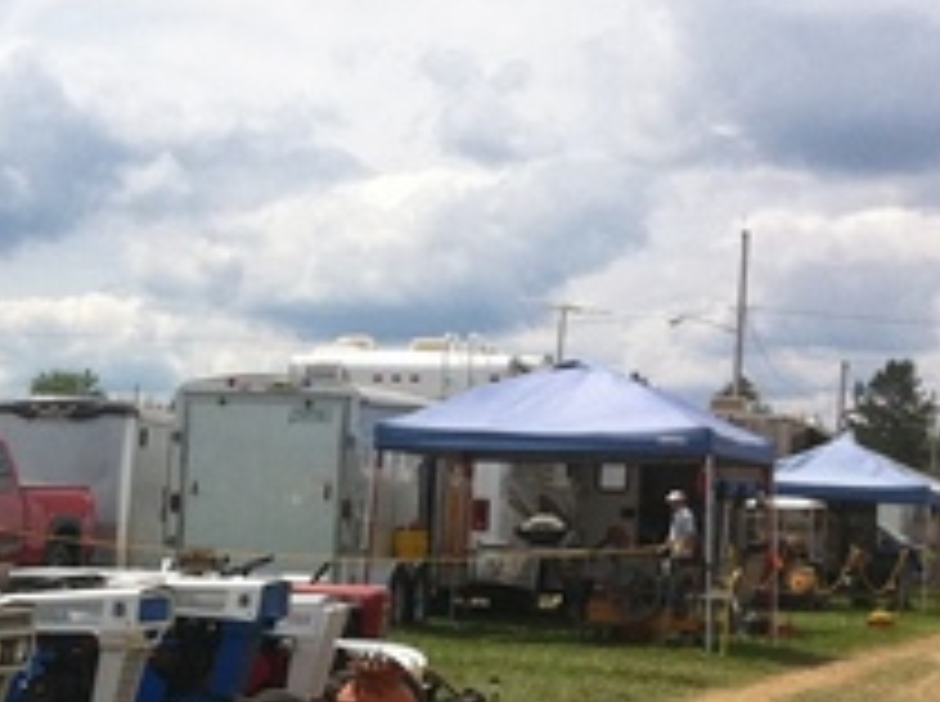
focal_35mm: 107
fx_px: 2901
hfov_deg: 17.5
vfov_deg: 13.6
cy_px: 688
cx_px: -189
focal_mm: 3.85
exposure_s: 1/2155
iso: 80
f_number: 2.8
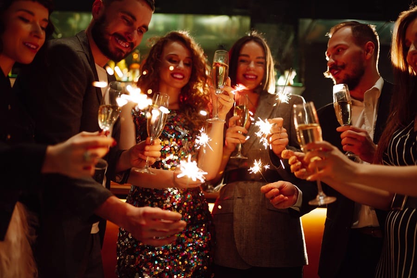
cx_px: 208
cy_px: 139
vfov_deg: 37.9
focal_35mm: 35
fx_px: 405
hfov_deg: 54.4
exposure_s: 1/100
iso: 500
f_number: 1.4
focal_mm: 35
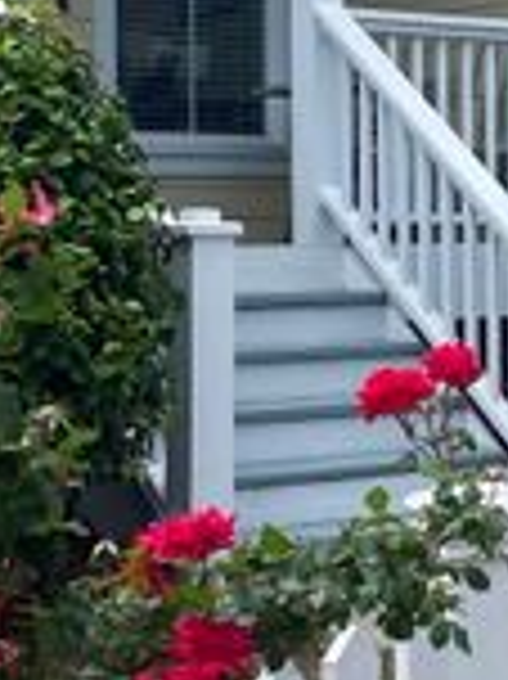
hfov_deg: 12.7
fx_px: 2253
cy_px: 43
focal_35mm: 115
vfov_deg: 16.8
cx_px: 495
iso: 32
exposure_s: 1/2268
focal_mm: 4.25
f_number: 1.8
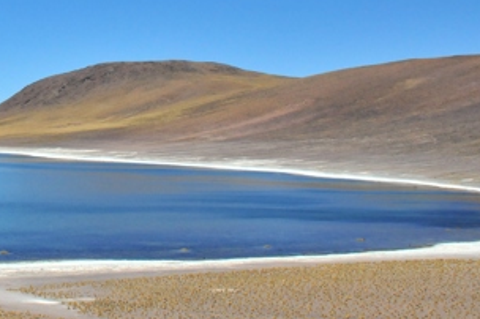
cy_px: 27
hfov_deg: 22.0
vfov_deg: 15.1
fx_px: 1185
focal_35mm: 89
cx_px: -2
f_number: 10
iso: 800
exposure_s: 1/1600
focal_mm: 24
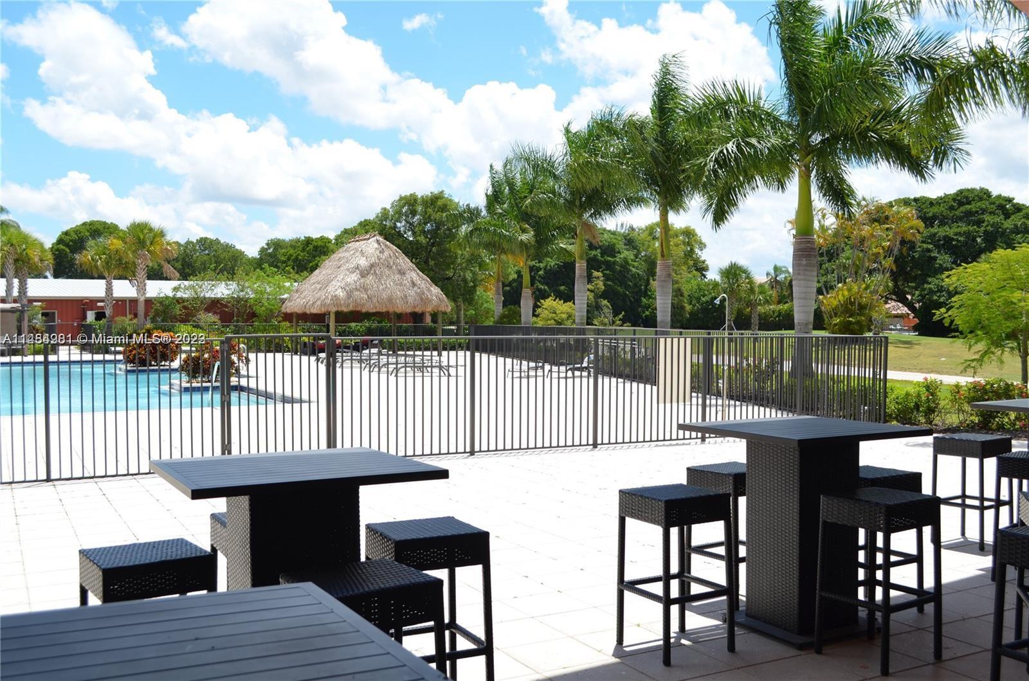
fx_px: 1027
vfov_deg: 36.7
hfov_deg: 53.2
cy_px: 340
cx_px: 514
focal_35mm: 36
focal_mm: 24
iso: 100
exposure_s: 1/320
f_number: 9
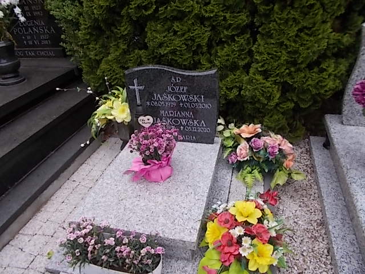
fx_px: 274
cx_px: 182
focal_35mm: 26
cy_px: 137
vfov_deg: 53.1
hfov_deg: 67.3
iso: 80
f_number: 3.2
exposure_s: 1/200
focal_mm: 4.6
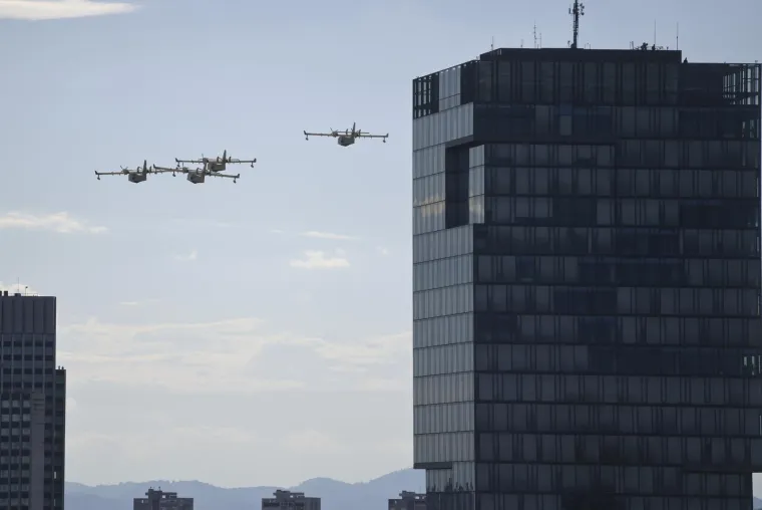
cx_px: 381
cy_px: 255
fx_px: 4236
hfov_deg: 10.3
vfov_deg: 6.9
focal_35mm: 200
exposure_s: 1/6400
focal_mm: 200
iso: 80
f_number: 2.8
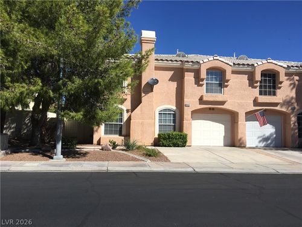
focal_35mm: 29
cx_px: 151
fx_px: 253
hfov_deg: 61.7
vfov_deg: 48.2
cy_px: 114
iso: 25
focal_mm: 4.15
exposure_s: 1/2564
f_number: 2.2
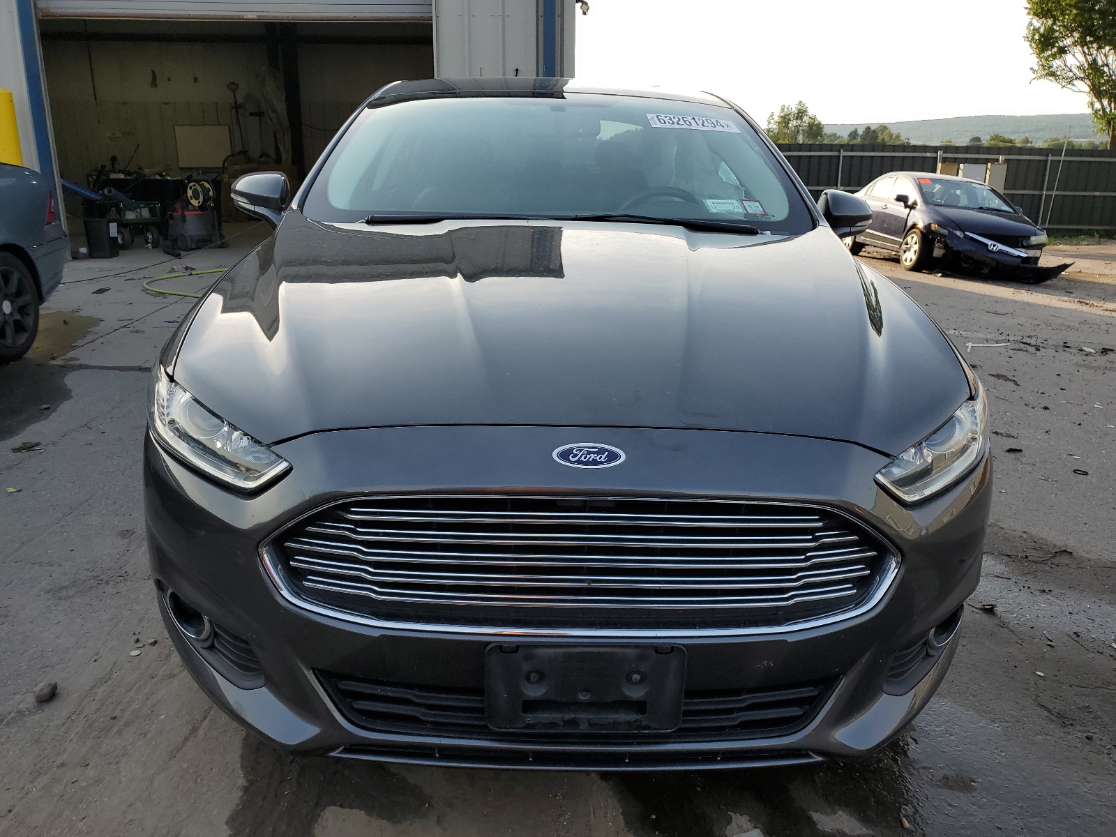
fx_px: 838
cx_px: 558
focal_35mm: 26
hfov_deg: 67.3
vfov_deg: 53.1
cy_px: 418
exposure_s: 1/1111
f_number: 1.5
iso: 50
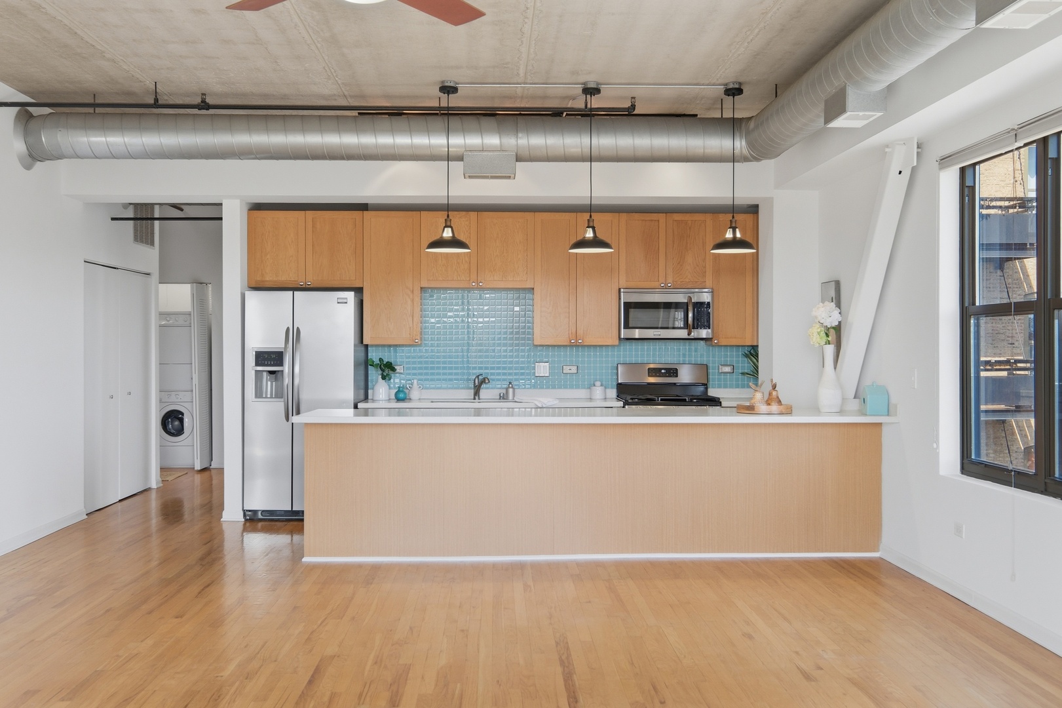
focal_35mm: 36
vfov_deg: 36.9
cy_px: 354
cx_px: 531
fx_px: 1062
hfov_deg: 53.1
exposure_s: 1/300
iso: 640
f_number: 7.1
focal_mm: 24
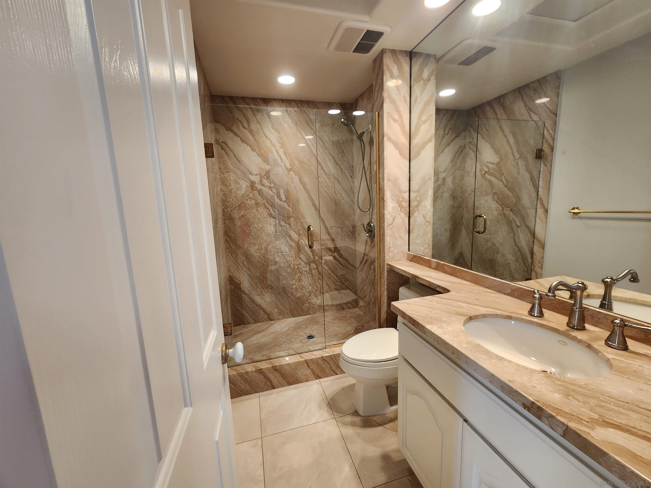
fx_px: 244
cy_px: 244
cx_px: 326
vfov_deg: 89.9
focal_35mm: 13
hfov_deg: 106.2
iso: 250
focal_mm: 2.2
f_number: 2.2
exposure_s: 1/60
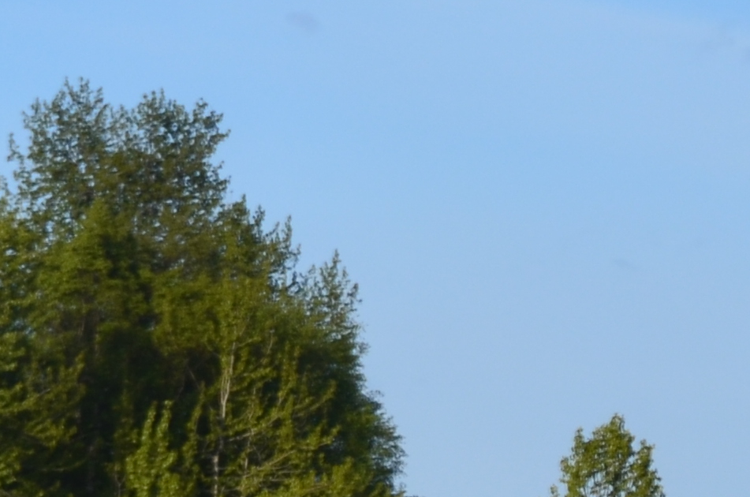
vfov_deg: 3.2
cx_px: 1798
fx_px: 8890
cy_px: 919
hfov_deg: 4.7
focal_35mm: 428
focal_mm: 55
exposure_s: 1/100
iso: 200
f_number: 11
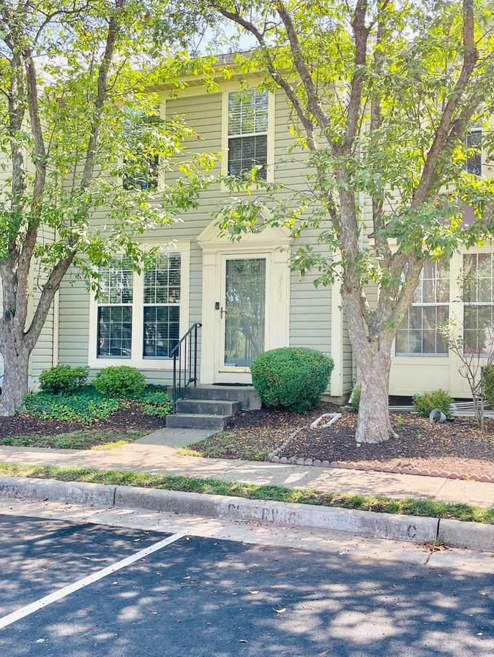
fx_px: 704
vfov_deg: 50.1
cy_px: 323
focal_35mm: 37
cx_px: 261
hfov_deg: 38.7
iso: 32
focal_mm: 5.1
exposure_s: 1/486
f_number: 1.6
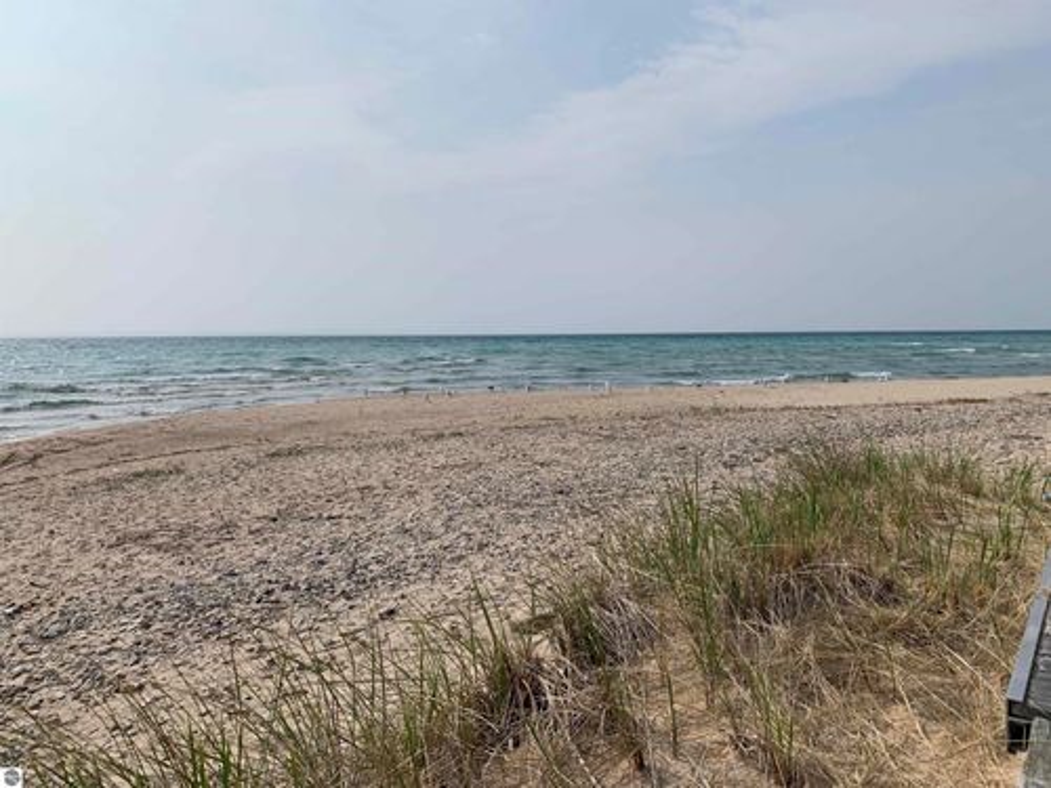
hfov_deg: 67.3
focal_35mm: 26
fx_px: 789
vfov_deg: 53.1
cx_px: 526
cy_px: 394
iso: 25
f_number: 1.8
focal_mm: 4.25
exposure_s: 1/5714
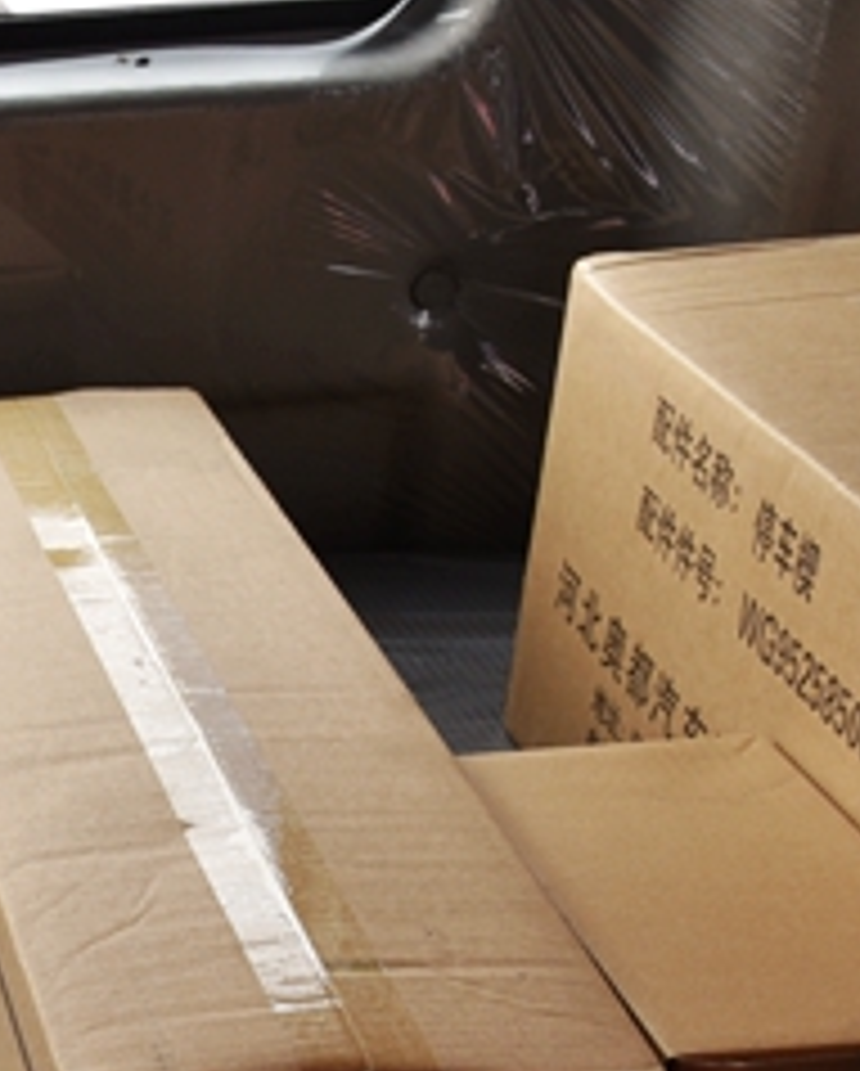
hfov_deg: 16.9
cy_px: 1035
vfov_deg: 23.3
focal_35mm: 79
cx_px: -567
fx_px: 2509
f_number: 7.1
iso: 400
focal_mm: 24
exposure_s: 1/200
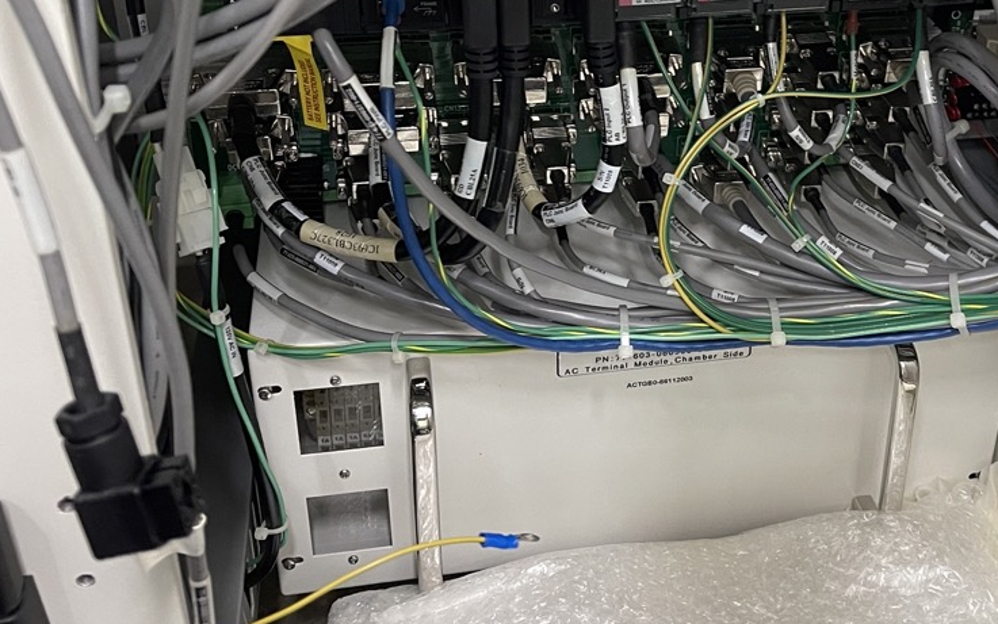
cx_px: 669
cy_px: 161
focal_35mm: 46
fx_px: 1251
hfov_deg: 42.9
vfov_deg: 27.6
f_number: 1.6
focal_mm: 5.1
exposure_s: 1/40
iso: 640
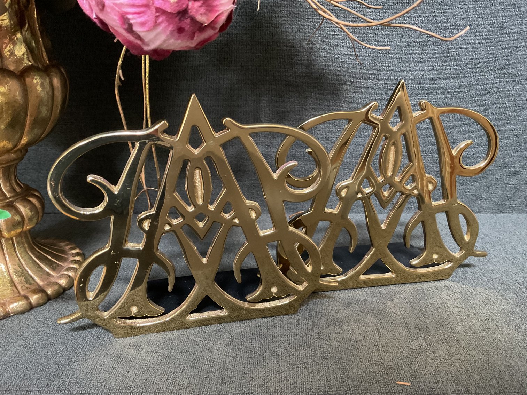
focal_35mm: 29
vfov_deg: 48.2
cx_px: 264
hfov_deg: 61.7
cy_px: 198
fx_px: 442
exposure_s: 1/30
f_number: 1.8
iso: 400
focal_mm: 3
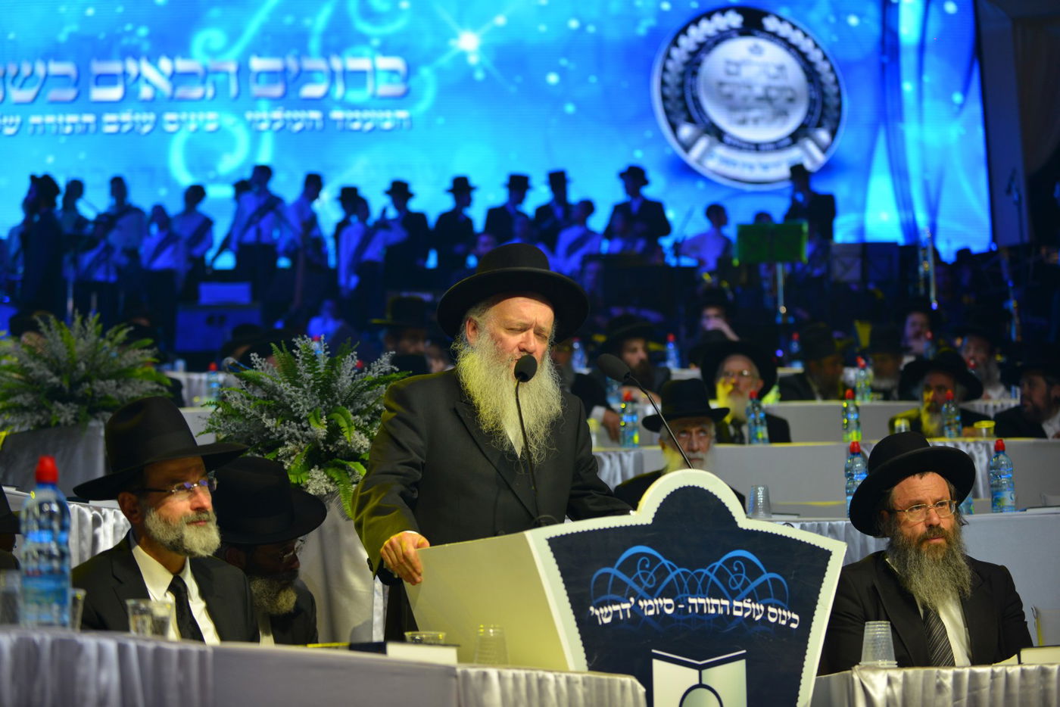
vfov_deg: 19.5
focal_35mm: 70
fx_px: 2061
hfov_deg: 28.8
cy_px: 354
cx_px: 530
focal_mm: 70
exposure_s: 1/250
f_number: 2.8
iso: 640
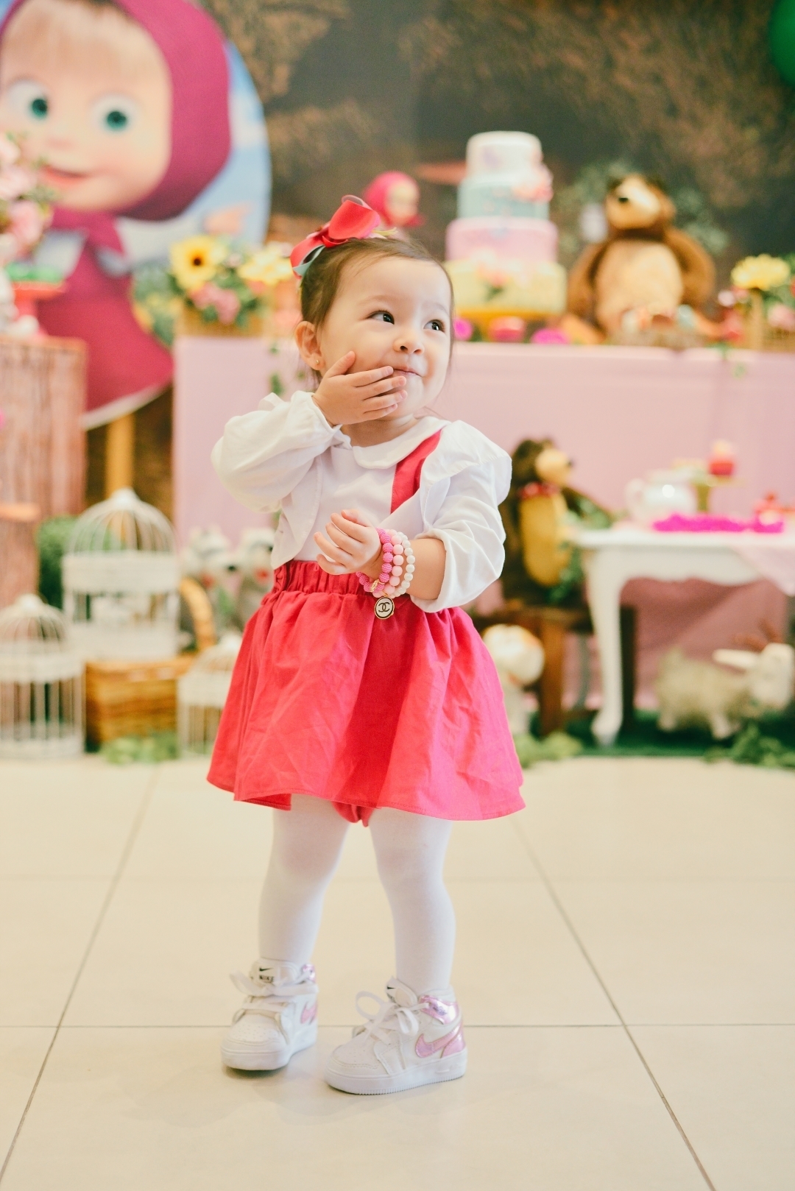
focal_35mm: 50
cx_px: 398
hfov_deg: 27.0
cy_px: 596
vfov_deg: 39.6
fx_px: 1655
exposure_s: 1/500
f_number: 2.8
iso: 2000
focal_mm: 50
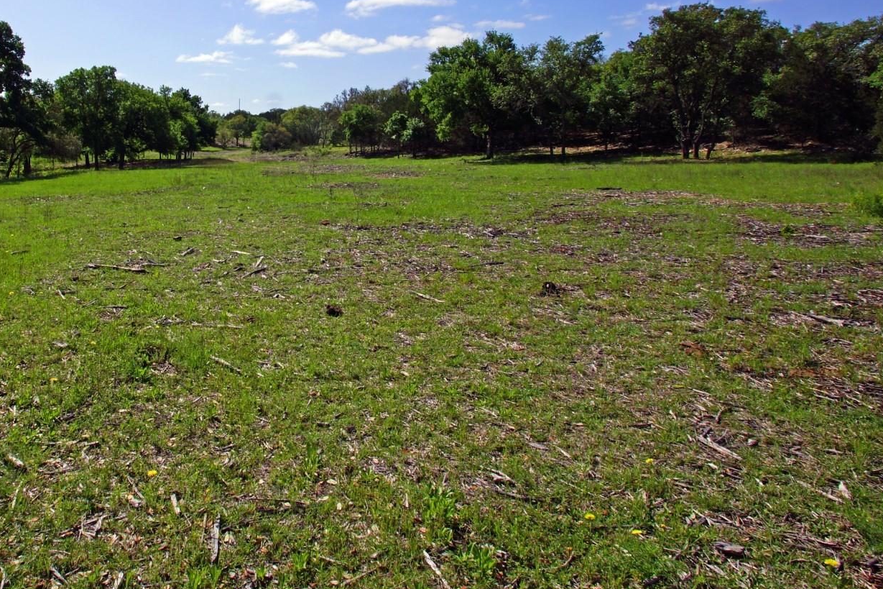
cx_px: 285
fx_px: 613
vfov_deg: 48.1
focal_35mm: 25
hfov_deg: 69.2
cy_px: 109
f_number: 13
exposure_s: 1/250
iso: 100
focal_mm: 10
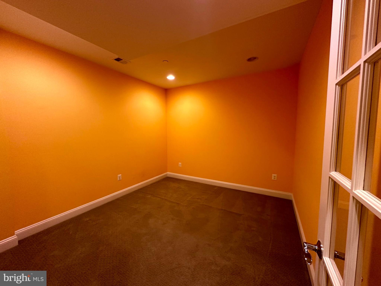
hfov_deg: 102.1
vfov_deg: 85.7
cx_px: 190
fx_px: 154
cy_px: 143
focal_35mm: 14
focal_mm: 2.22
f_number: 2.2
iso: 250
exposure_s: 1/60
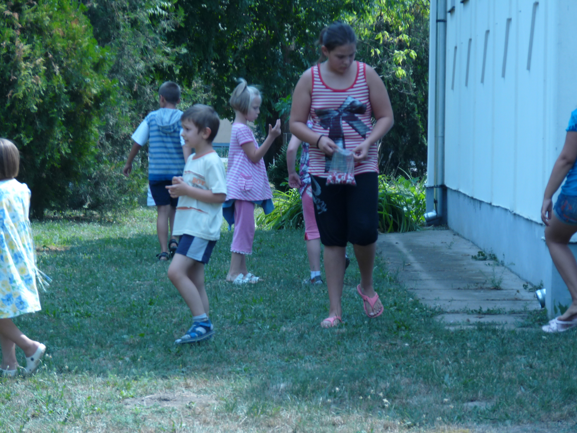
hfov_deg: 14.3
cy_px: 216
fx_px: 2300
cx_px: 288
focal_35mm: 138
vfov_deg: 10.7
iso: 100
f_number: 3.6
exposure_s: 1/320
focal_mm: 24.5
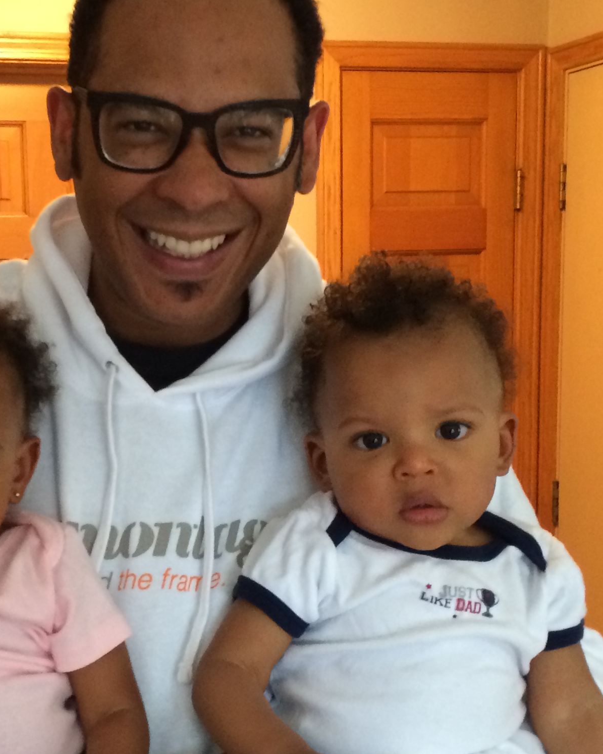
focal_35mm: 64
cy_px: 496
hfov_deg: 23.5
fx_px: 1427
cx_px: 110
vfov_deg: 29.4
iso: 250
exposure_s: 1/30
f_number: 2.2
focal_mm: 4.12
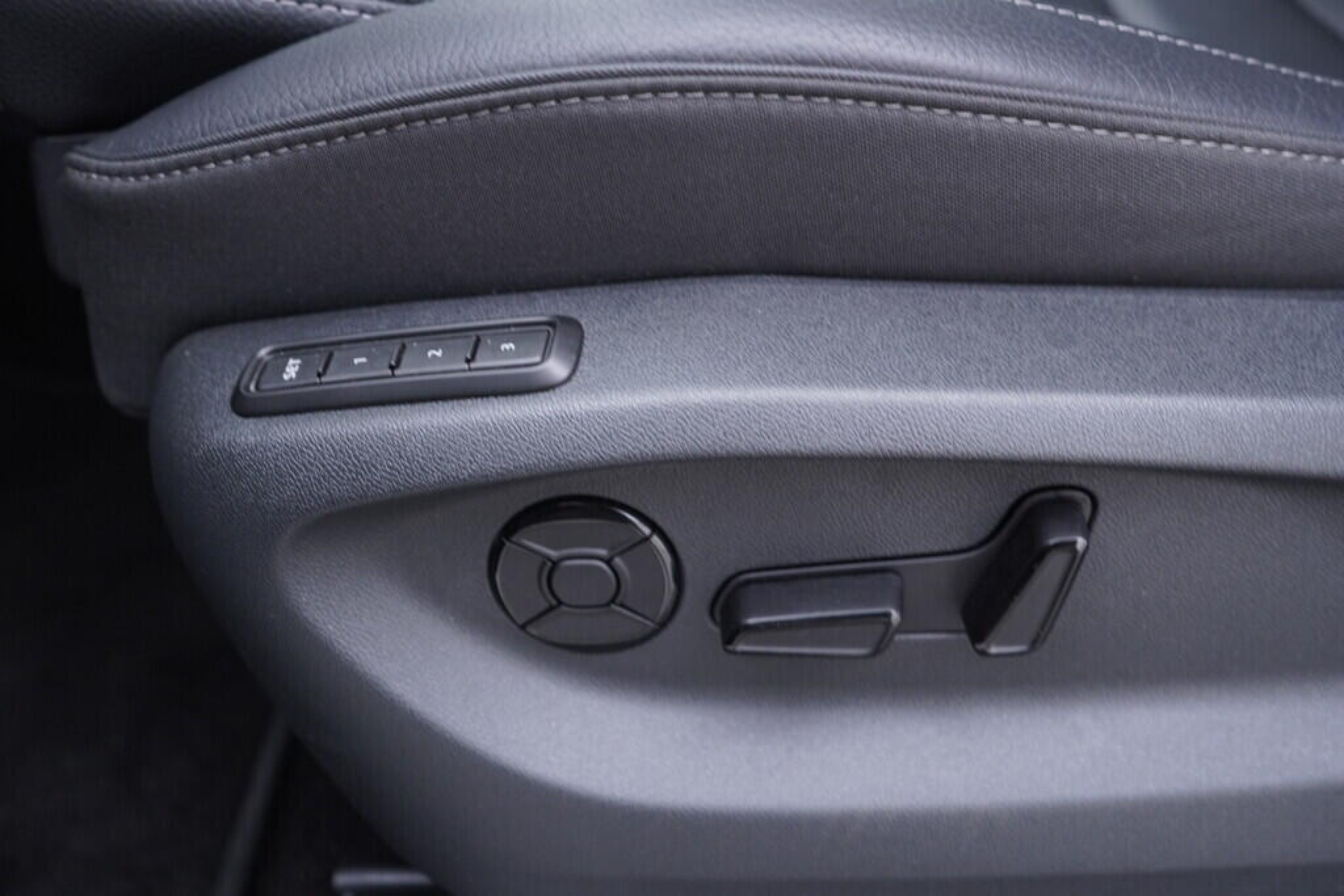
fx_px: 1344
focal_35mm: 36
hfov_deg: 53.1
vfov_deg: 36.9
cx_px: 672
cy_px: 448
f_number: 2.8
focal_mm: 24
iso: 320
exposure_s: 1/40
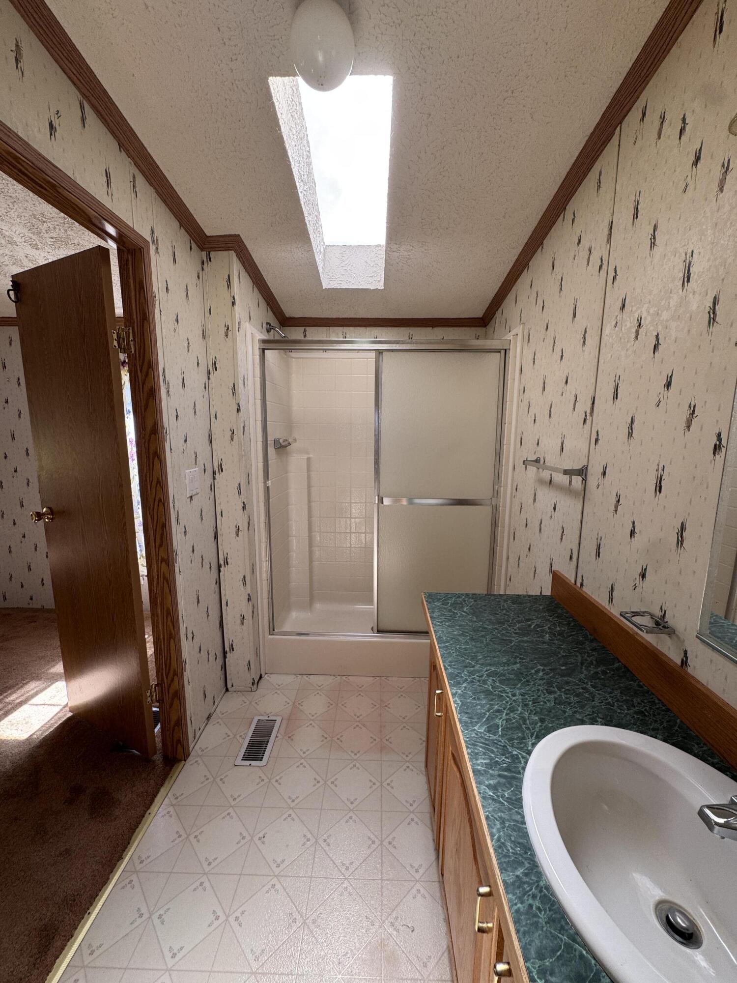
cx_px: 368
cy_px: 492
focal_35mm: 14
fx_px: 397
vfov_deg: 102.1
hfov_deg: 85.7
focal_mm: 2.22
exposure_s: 1/99
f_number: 2.2
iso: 64
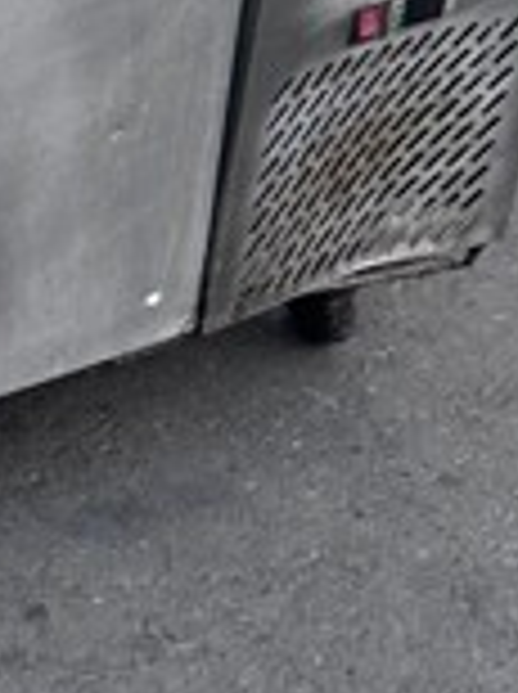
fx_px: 2541
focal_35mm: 127
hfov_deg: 10.0
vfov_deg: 15.2
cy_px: -52
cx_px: -779
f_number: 1.78
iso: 100
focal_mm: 6.86
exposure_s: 1/121
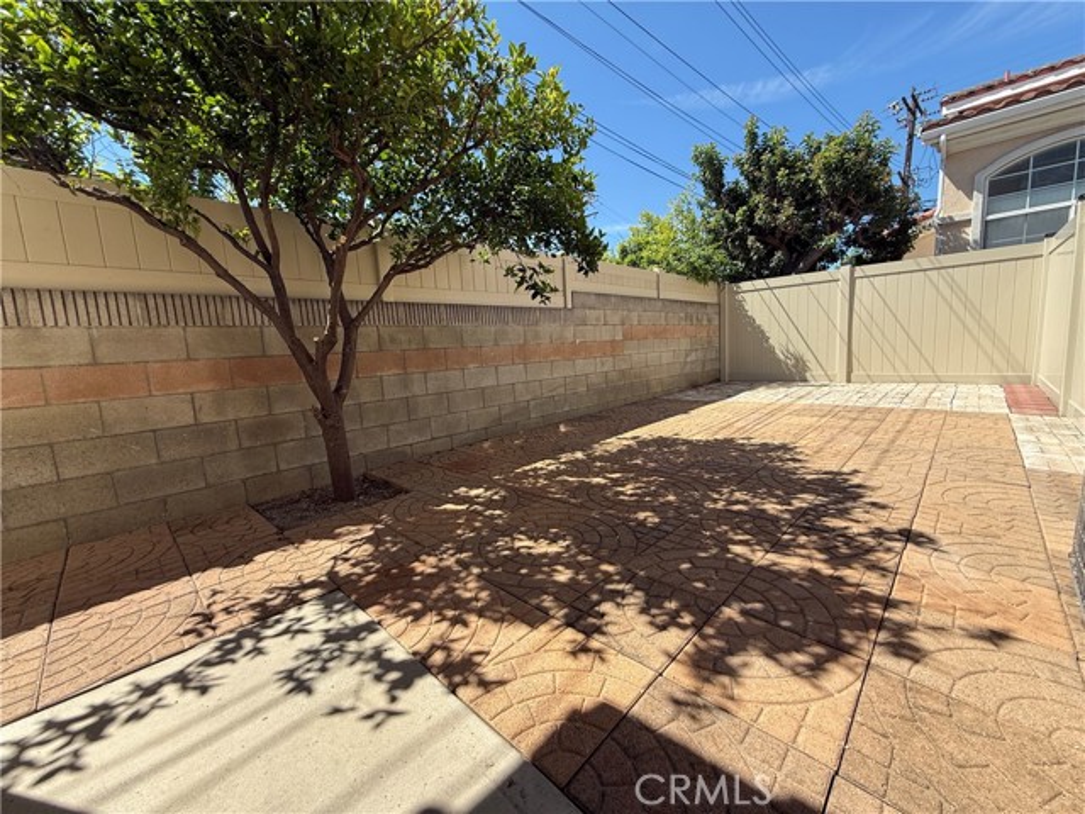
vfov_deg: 85.7
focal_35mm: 14
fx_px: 439
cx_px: 542
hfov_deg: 102.1
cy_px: 407
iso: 64
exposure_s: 1/664
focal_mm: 2.22
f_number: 2.2
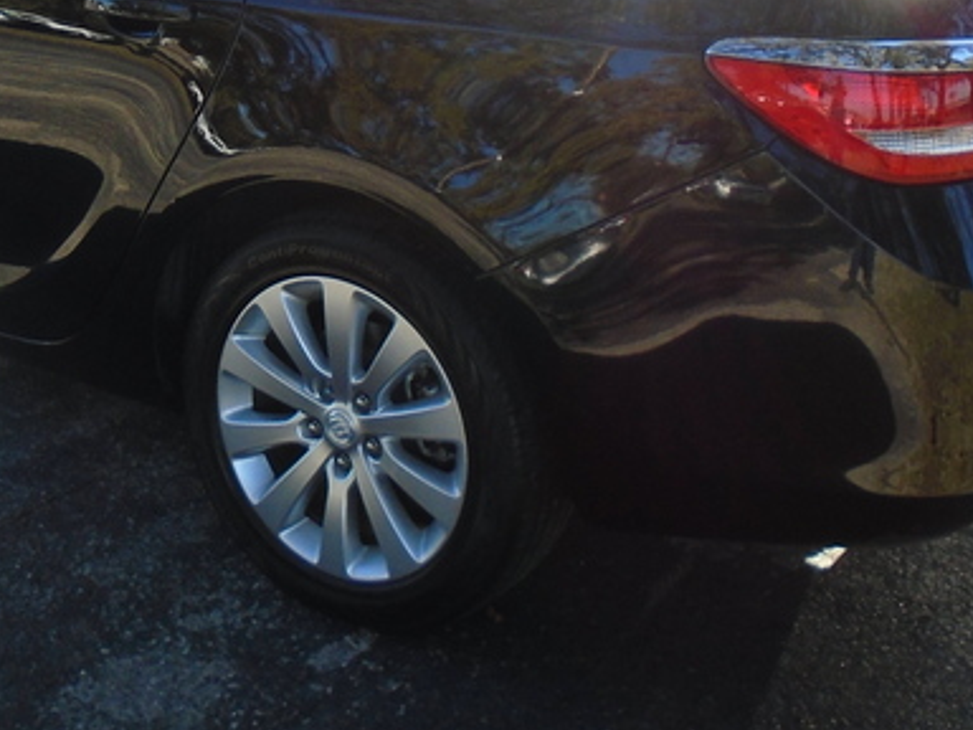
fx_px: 1827
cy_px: 81
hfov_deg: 29.4
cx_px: 253
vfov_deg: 22.1
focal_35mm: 65
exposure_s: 1/320
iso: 100
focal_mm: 4.6
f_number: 3.2
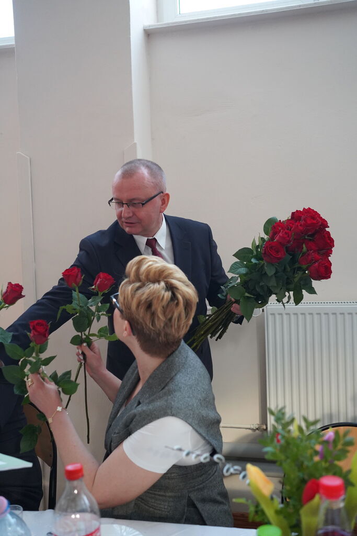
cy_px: 268
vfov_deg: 54.4
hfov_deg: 37.9
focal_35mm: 35
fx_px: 520
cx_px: 178
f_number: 4
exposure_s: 1/160
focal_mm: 35
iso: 4000
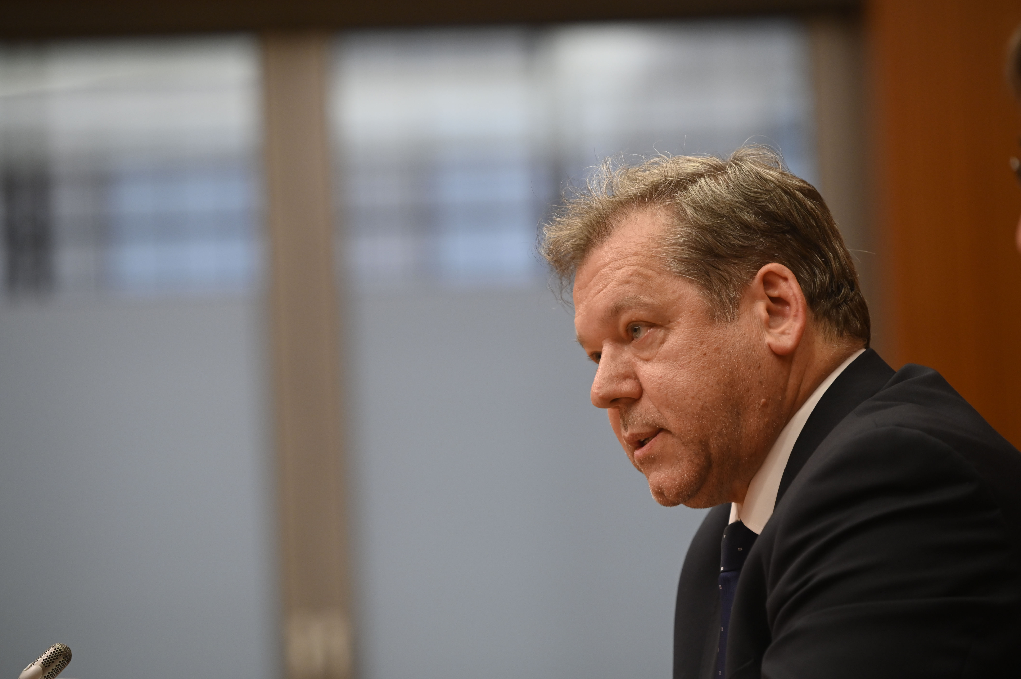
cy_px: 340
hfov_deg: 10.3
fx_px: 5668
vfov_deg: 6.9
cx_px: 510
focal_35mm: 200
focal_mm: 200
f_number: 4
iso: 1250
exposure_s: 1/160
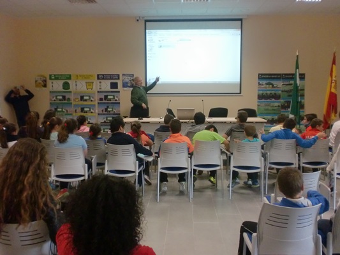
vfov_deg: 40.7
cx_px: 170
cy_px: 128
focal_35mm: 35
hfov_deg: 52.6
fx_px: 344
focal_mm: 6.3
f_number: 3.1
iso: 400
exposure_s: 1/50
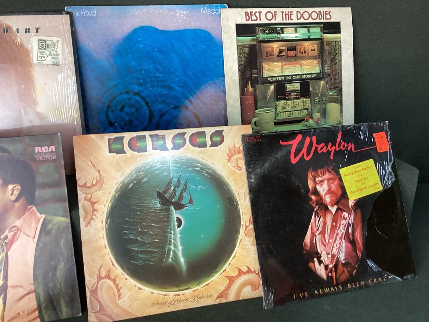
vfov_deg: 45.4
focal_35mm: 31
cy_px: 161
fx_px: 384
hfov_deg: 58.3
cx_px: 214
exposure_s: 1/50
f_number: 2.4
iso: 125
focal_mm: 3.3
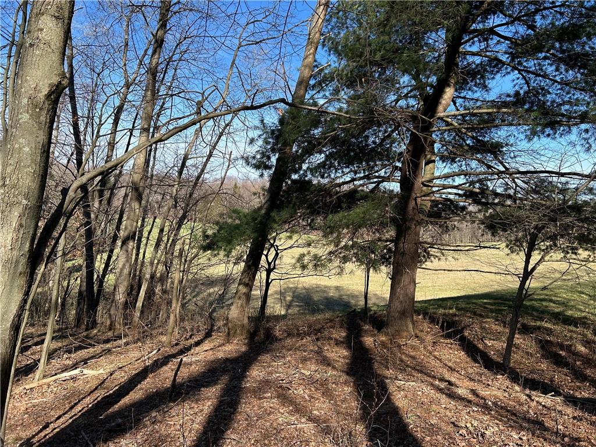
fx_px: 448
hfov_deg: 67.3
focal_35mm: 26
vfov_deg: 53.1
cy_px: 224
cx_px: 298
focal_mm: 5.7
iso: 50
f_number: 1.5
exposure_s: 1/1869
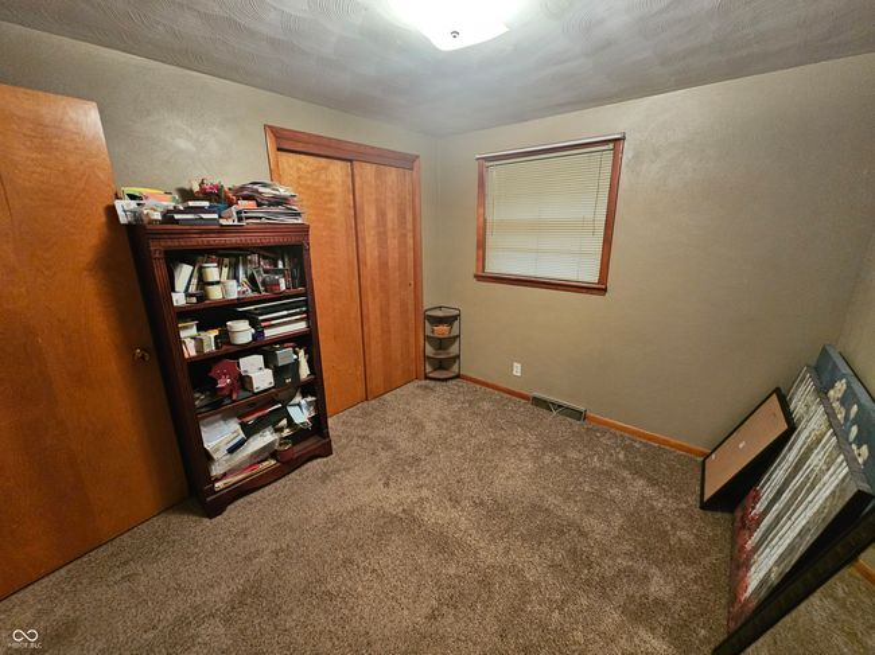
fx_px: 328
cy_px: 328
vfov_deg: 89.9
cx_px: 438
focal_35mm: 13
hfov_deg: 106.2
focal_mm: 2.2
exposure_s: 1/24
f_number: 2.2
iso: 640
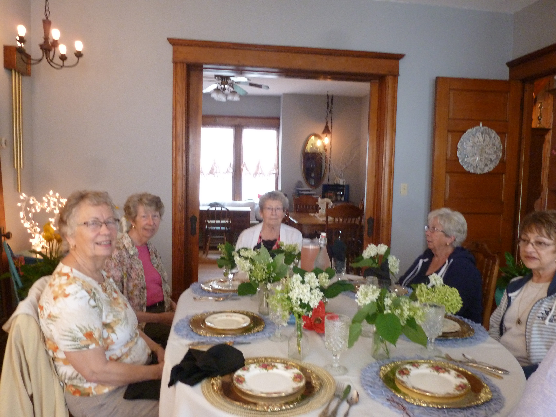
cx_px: 278
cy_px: 208
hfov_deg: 67.3
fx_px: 418
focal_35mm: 26
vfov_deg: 53.1
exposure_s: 1/13
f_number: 3.4
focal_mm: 4.7
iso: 400
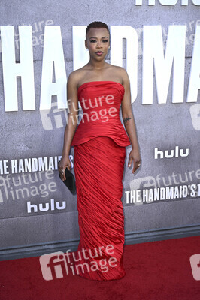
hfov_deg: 28.0
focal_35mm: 48
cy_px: 150
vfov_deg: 41.1
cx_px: 100
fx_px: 401
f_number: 6.3
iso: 640
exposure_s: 1/250
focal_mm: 48
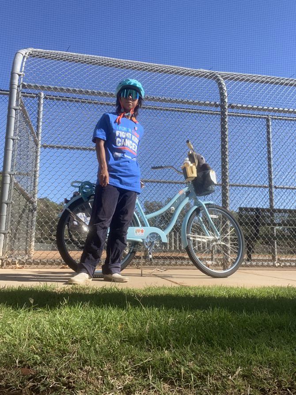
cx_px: 148
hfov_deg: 46.8
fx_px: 342
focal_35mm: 30
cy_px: 198
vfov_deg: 60.0
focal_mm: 2.71
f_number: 2.2
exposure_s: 1/711
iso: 25
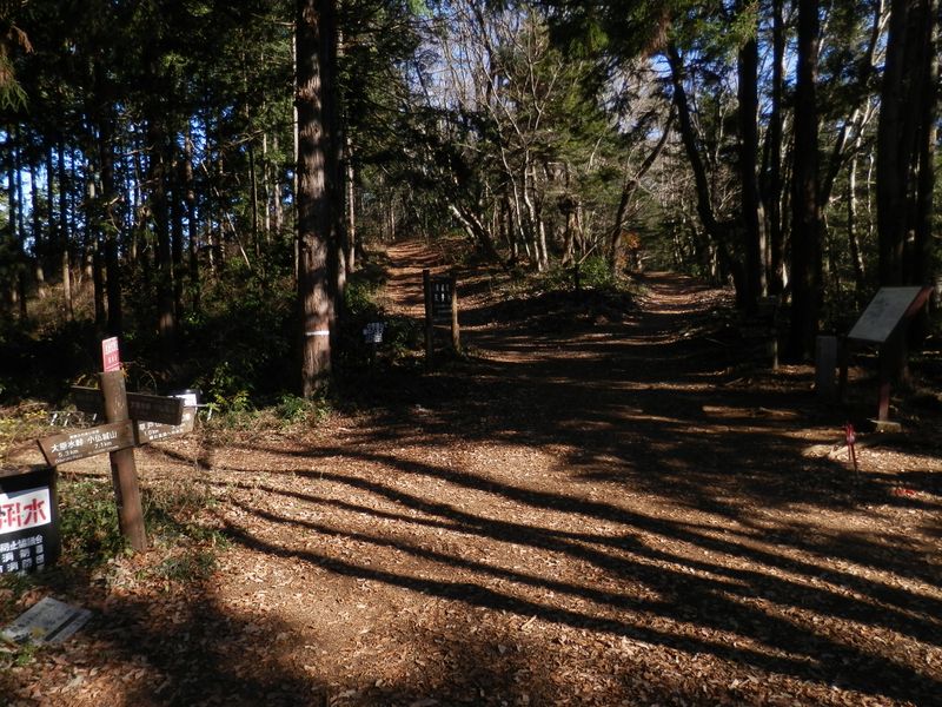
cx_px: 471
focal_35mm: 25
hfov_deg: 69.4
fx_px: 680
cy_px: 354
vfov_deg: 54.9
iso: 80
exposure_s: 1/400
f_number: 3
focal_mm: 4.5
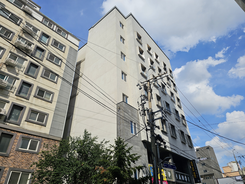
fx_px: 163
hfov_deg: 73.9
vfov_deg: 58.9
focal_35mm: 23
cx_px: 122
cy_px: 92
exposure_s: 1/1533
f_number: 1.7
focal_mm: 6.3
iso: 10
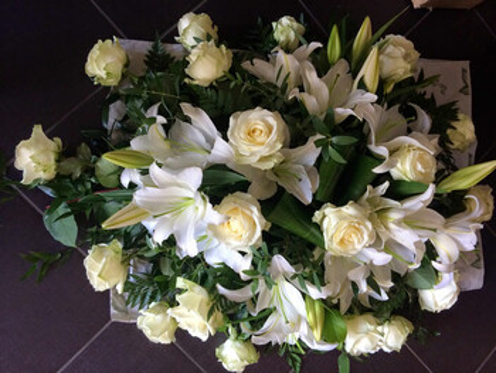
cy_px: 186
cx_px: 248
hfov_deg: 59.9
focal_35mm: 30
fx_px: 430
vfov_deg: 46.8
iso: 80
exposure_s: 1/30
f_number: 2.2
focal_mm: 4.12
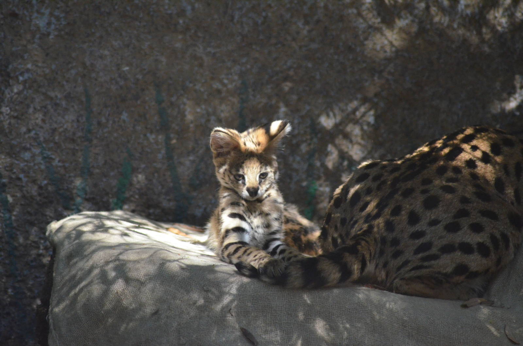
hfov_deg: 6.9
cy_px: 173
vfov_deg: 4.6
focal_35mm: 300
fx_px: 4350
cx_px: 262
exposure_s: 1/500
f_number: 4.8
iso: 3200
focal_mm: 200
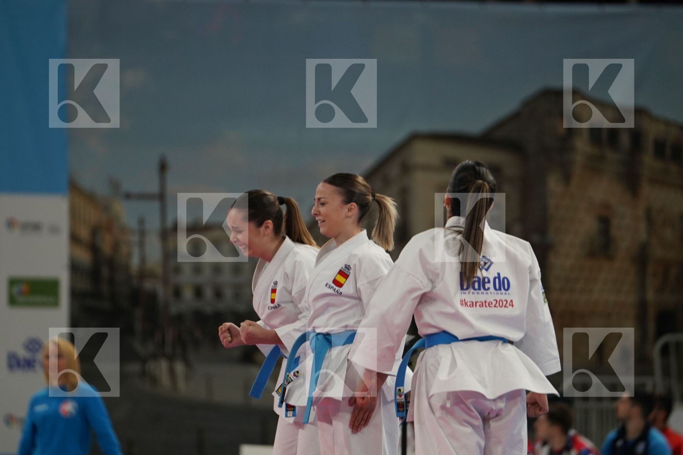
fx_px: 5634
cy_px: 228
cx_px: 342
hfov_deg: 6.9
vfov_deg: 4.6
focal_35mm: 297
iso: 800
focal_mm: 198
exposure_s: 1/500
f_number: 2.8
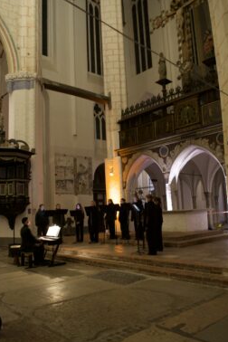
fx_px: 285
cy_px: 175
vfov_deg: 61.9
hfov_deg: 43.6
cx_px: 104
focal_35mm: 30
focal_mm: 18
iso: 800
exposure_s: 1/3
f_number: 5
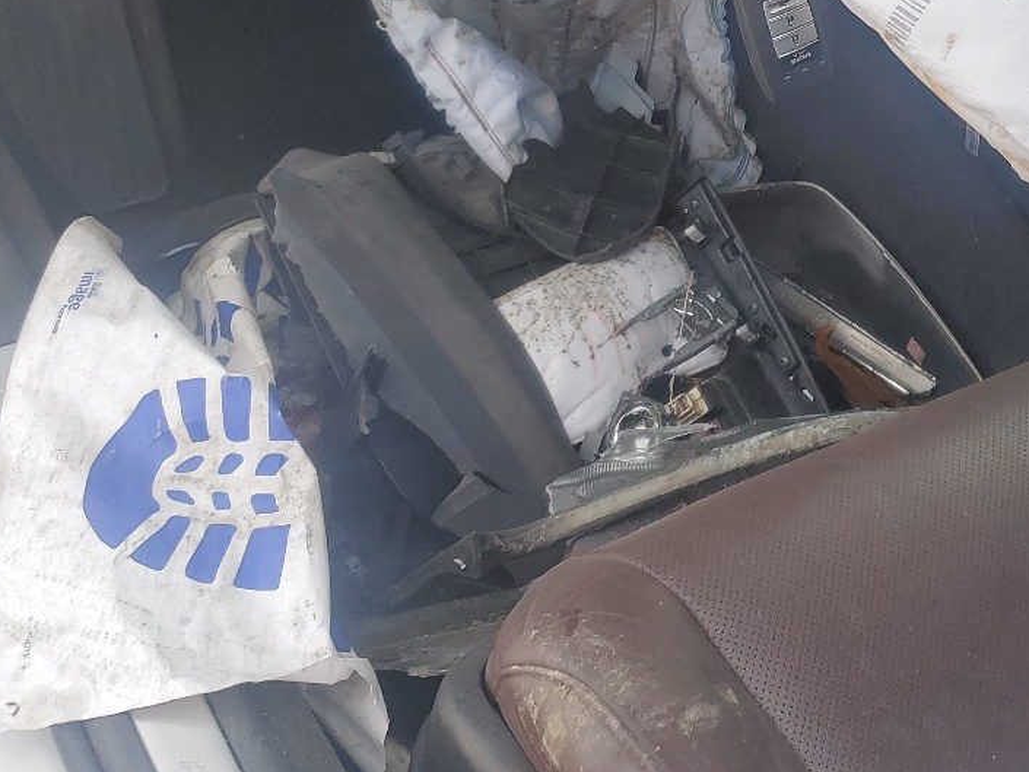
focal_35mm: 59
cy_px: -7
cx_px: 874
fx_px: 1754
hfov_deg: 31.5
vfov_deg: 23.7
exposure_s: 1/625
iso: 50
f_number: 1.5
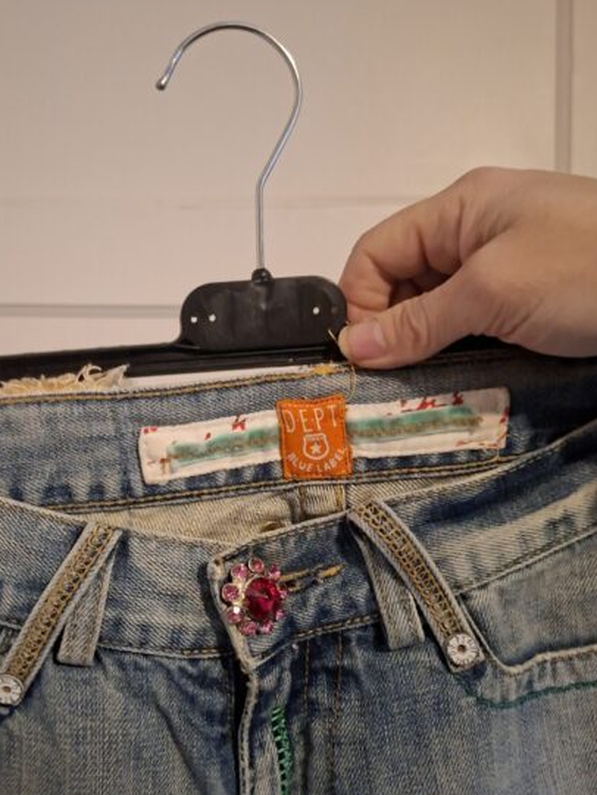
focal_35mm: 34
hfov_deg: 41.3
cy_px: 435
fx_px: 782
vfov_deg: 53.9
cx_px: 199
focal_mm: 5.54
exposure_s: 1/20
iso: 800
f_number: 1.8
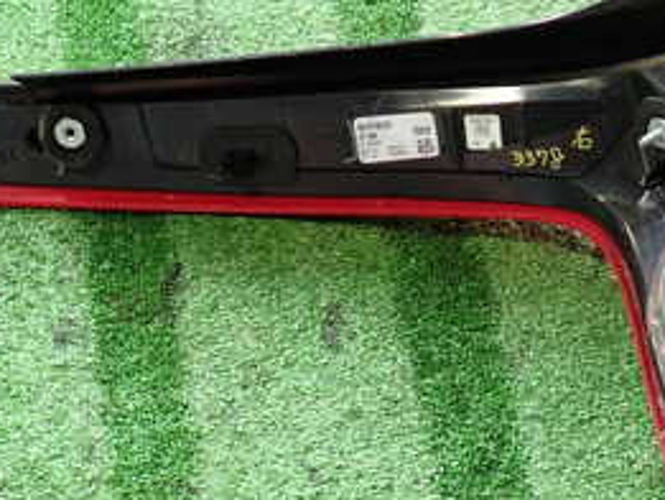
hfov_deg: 27.8
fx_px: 1326
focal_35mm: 69
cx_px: 489
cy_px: 347
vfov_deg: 21.2
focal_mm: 5.4
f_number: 2.3
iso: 200
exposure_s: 1/30
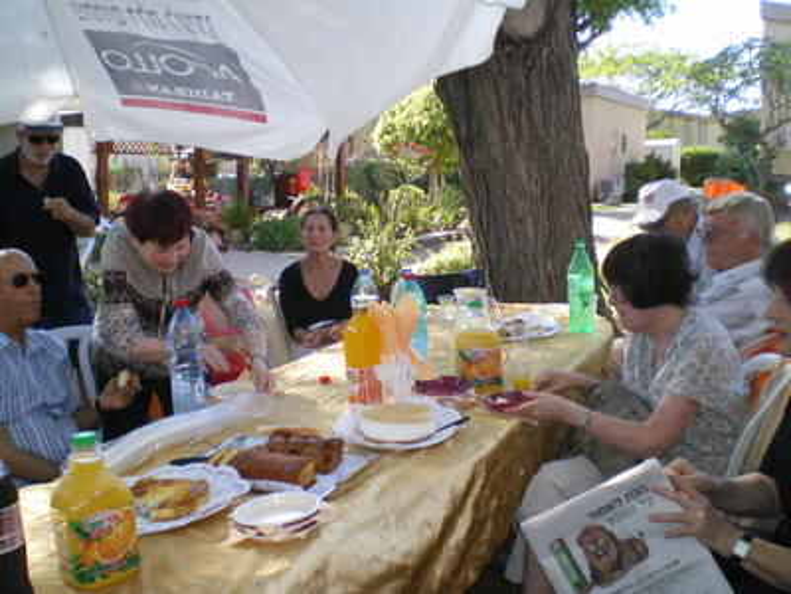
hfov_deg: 49.0
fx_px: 868
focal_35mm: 38
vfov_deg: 37.7
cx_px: 396
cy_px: 297
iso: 64
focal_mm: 6.3
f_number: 3.1
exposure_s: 1/100
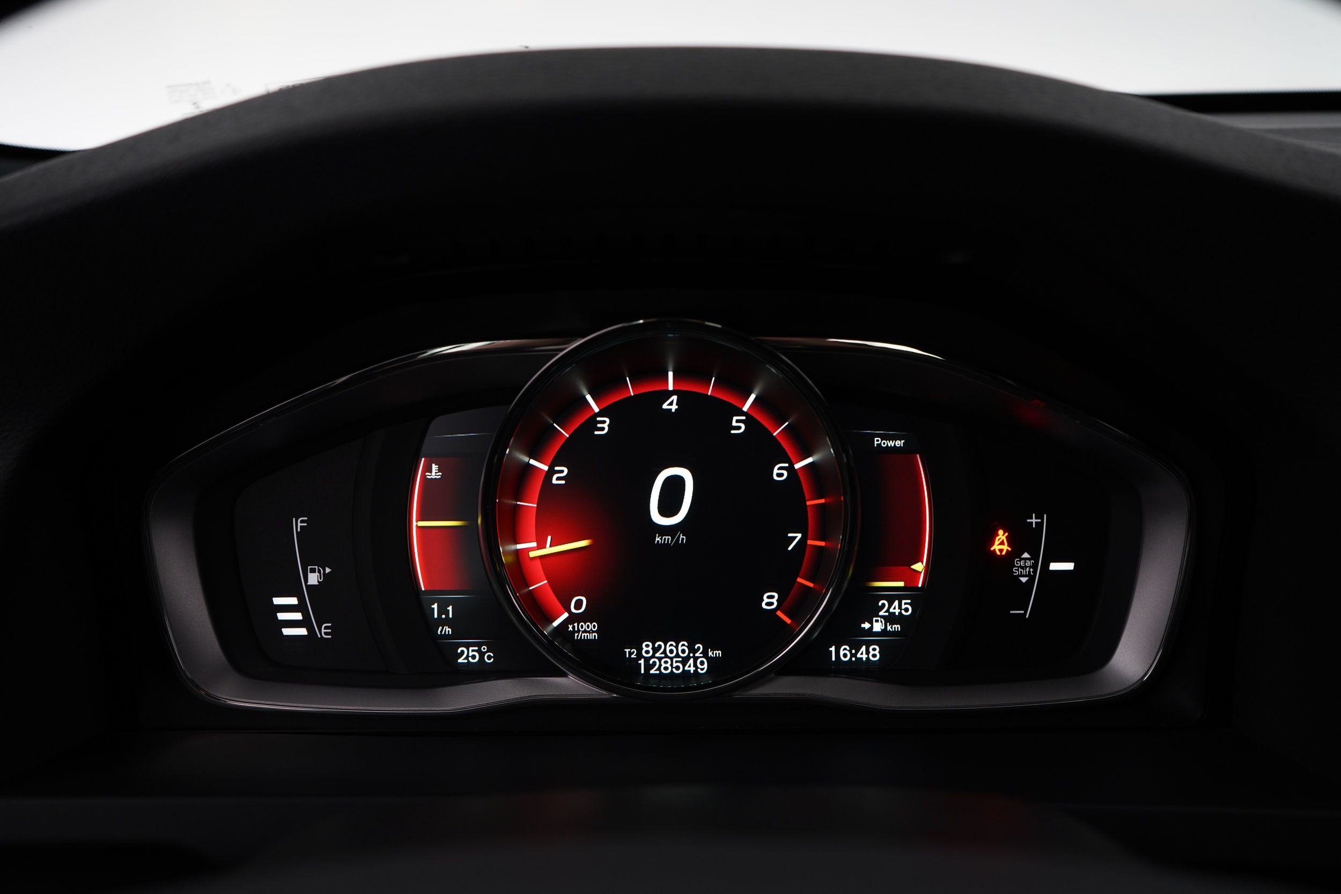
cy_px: 447
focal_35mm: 34
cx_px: 670
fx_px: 1266
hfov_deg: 55.8
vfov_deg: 38.9
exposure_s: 1/13
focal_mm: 34
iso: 800
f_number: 5.6
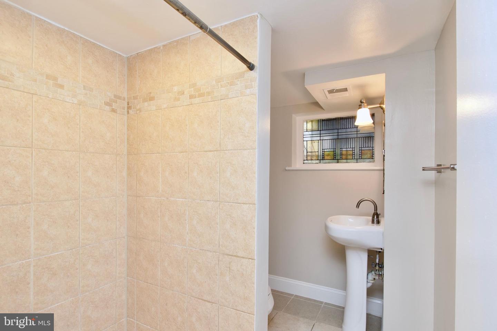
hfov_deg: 90.0
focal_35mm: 18
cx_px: 248
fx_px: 248
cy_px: 166
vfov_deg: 67.4
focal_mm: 12
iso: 320
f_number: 7.1
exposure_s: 1/25
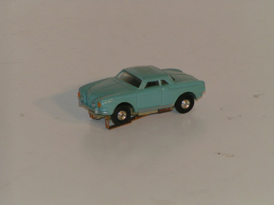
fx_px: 3008
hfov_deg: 5.2
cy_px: 102
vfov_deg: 3.9
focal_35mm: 380
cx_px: 137
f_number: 5.6
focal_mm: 58
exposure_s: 1/400
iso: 100
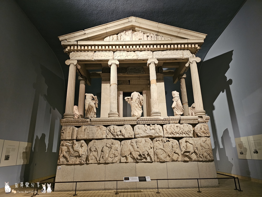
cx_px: 131
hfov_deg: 73.9
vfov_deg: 58.9
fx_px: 174
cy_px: 98
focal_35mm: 23
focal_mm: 6.3
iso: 640
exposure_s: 1/60
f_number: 1.7
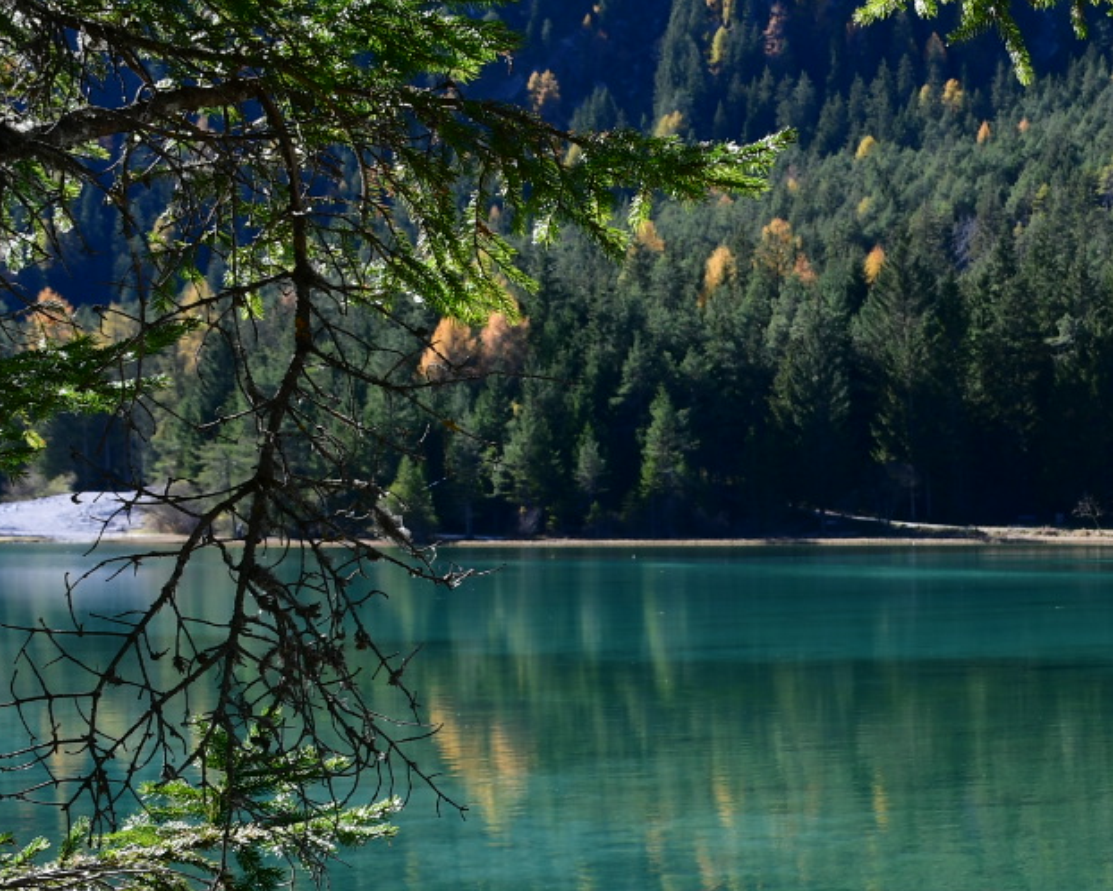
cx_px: 1251
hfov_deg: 20.6
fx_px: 2900
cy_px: 658
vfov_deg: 17.4
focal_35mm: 88
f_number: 8
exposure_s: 1/80
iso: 100
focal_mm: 24
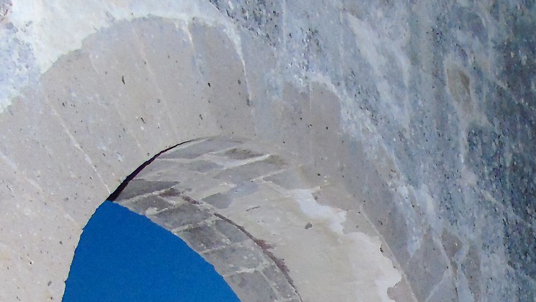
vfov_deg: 14.7
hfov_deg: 26.3
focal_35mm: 76
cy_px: 469
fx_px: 1080
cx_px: 545
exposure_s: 1/30
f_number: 3.4
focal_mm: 4.4
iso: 400
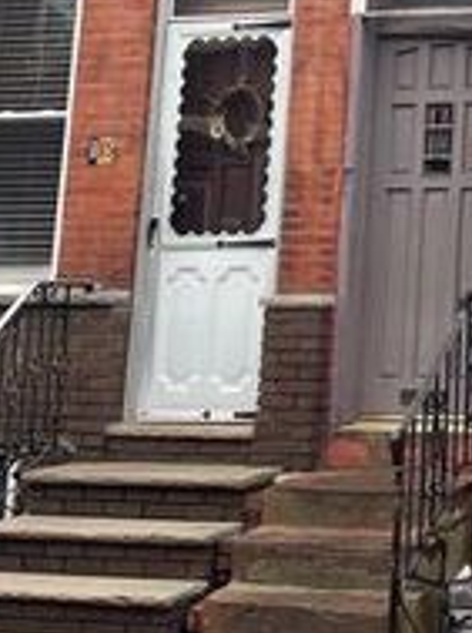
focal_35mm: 92
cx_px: 720
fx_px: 1678
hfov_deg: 14.8
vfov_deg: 20.4
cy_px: -59
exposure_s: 1/335
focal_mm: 4.2
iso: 32
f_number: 1.6
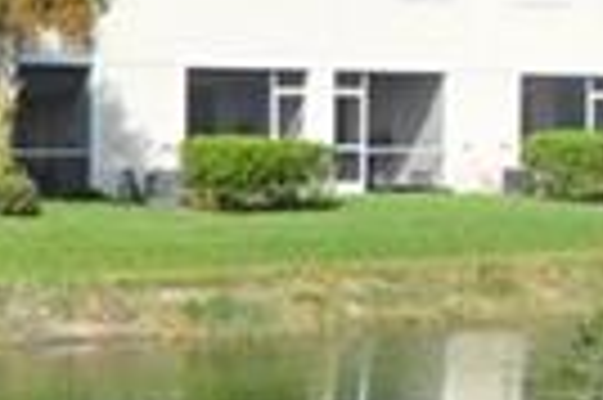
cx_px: 1112
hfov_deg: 9.5
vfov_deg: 6.6
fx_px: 3446
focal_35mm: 206
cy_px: 13
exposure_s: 1/250
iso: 100
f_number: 8
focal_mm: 18
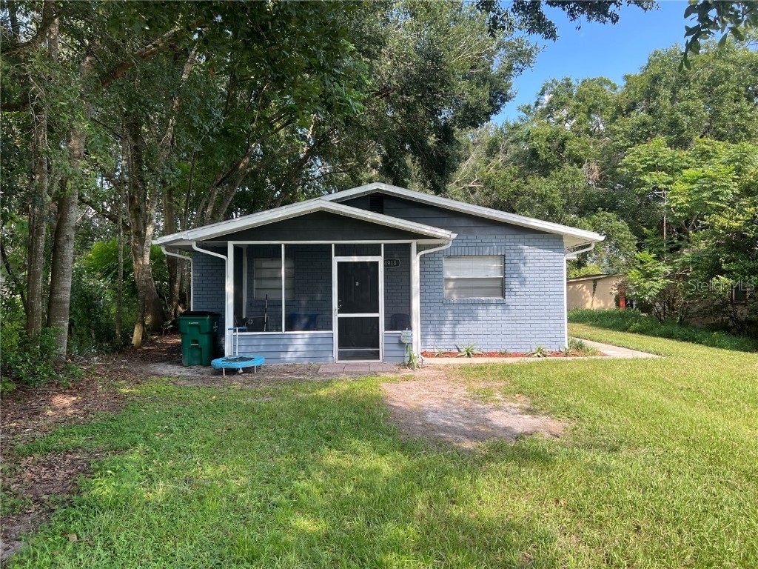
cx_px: 379
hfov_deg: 67.3
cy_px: 284
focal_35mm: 26
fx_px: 569
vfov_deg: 53.1
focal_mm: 5.7
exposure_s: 1/797
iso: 50
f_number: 1.5
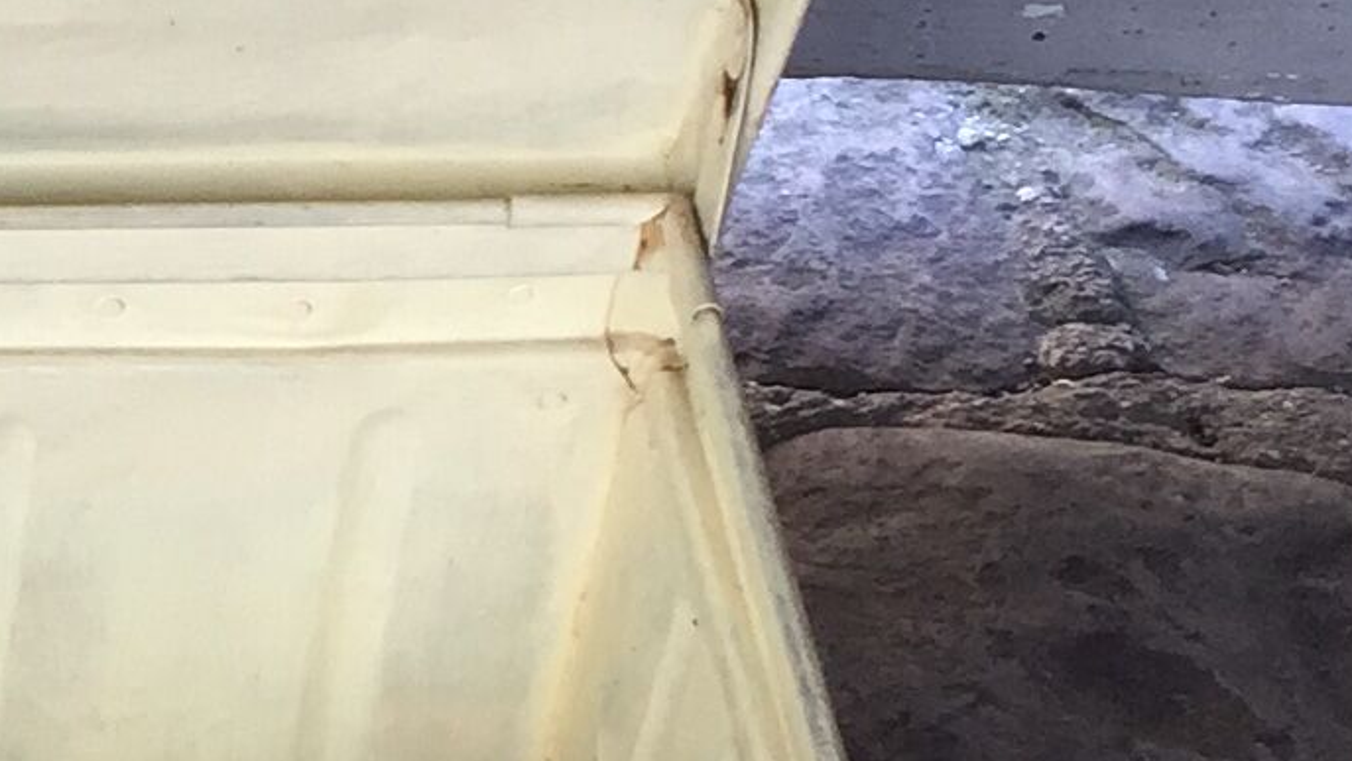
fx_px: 5379
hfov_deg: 13.3
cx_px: -829
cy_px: 671
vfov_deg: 8.1
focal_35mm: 150
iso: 50
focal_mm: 4.15
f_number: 2.2
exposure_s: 1/100
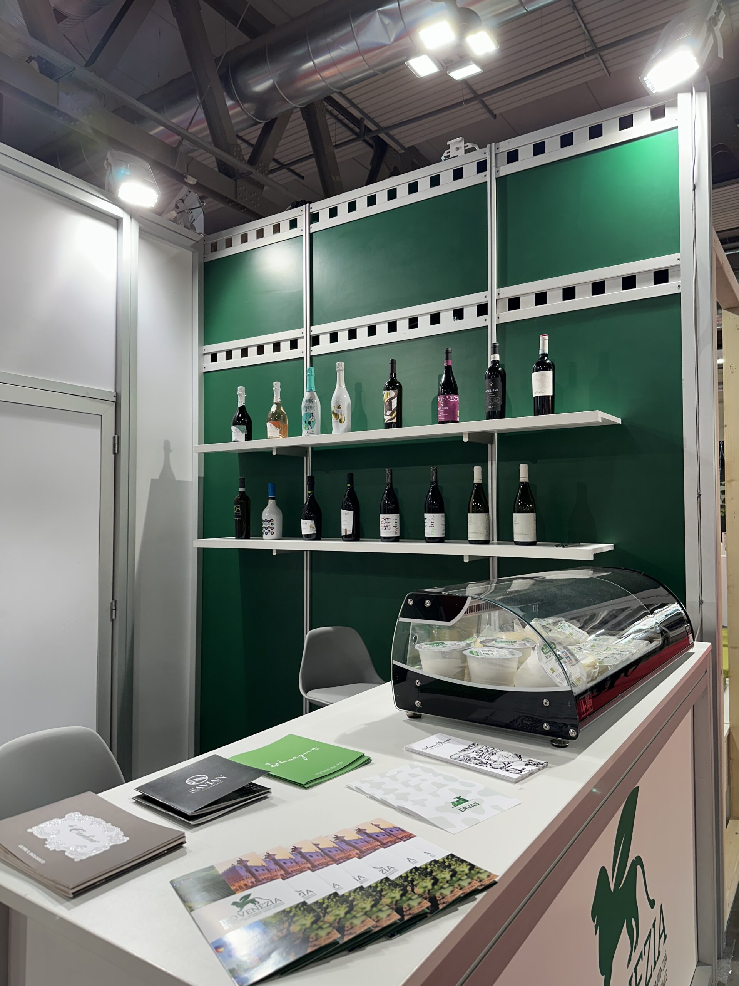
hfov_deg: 56.8
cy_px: 493
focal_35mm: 24
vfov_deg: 71.6
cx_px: 370
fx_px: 683
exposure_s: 1/100
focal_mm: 6.86
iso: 80
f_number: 1.78
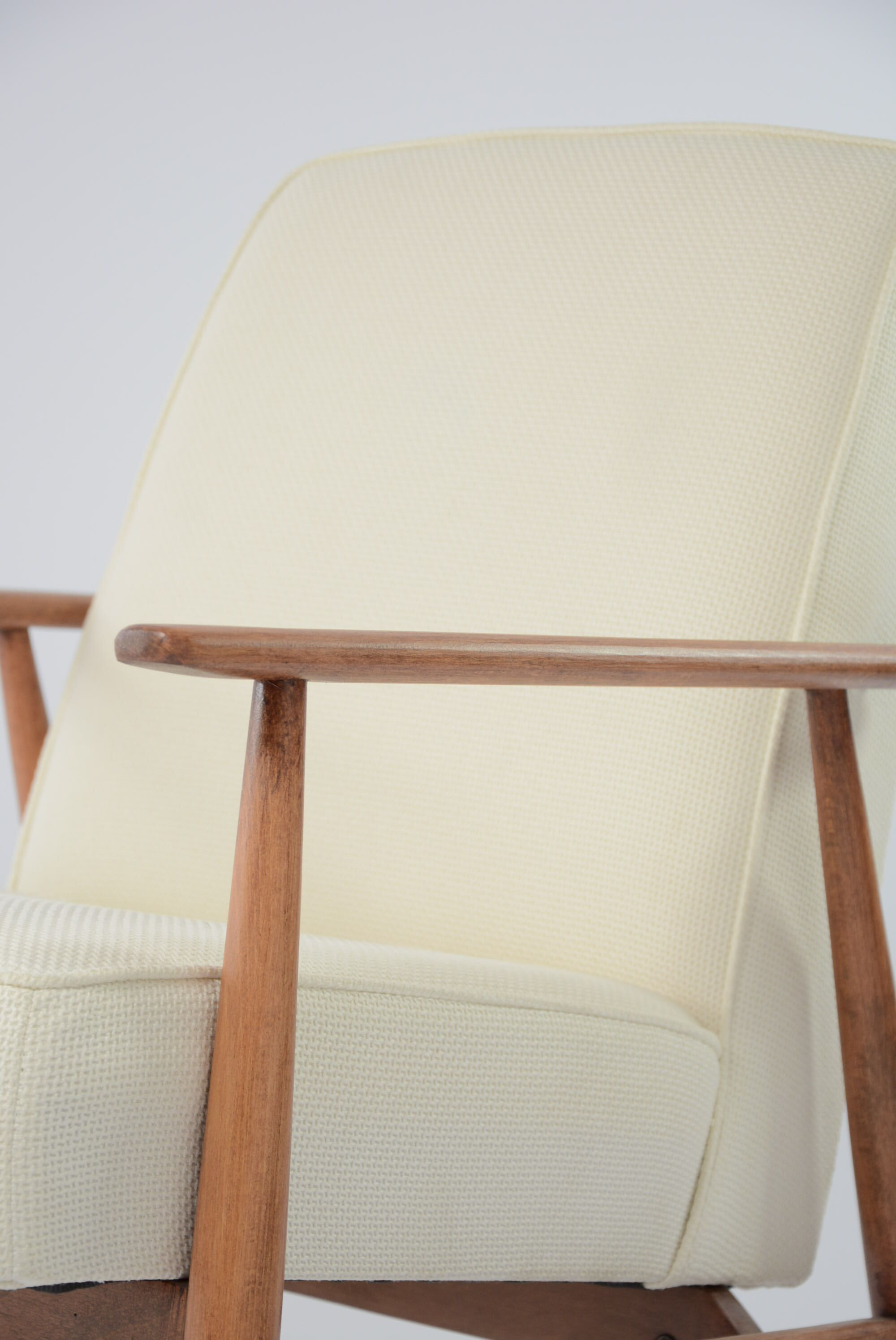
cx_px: 448
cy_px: 670
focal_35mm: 99
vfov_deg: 20.6
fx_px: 3689
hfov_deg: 13.8
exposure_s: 1/125
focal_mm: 66
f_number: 5.6
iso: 400
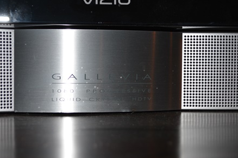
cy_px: 78
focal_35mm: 74
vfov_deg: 18.4
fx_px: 489
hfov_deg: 27.3
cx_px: 102
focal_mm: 36
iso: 560
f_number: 5
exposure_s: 1/60
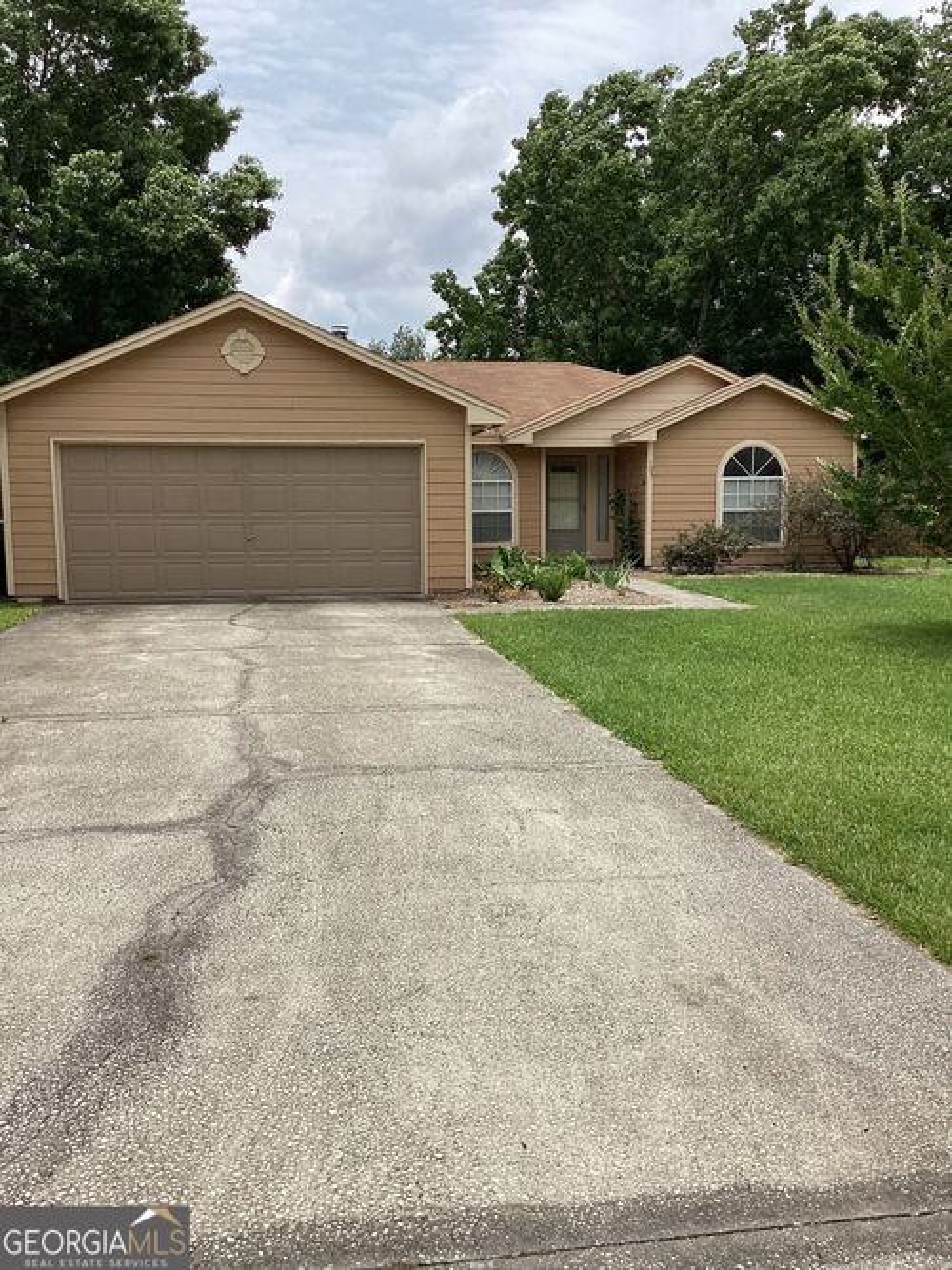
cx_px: 476
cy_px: 635
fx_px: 1137
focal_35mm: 31
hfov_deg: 45.4
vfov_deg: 58.4
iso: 25
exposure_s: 1/1852
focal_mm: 3.3
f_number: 2.4
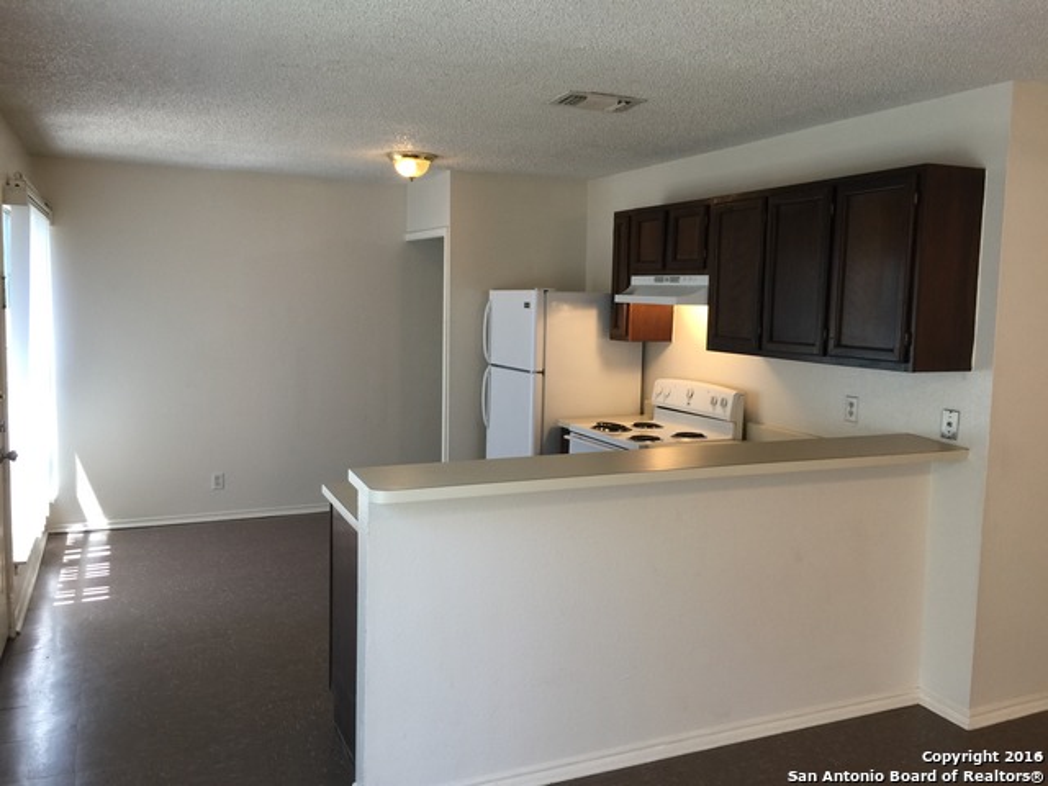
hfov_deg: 61.7
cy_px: 393
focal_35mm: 29
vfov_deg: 48.2
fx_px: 878
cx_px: 524
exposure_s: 1/30
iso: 40
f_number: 2.2
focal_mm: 4.15
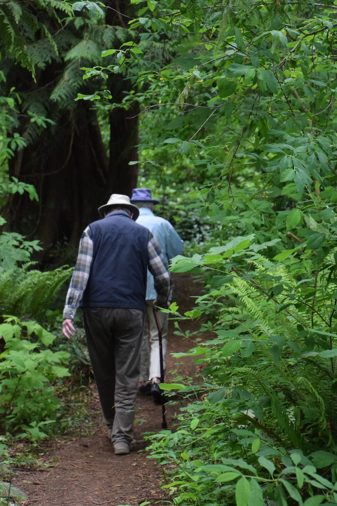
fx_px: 1643
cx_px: 168
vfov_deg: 17.5
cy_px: 253
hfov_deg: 11.7
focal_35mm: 117
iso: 3200
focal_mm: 78
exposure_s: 1/500
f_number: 5.3
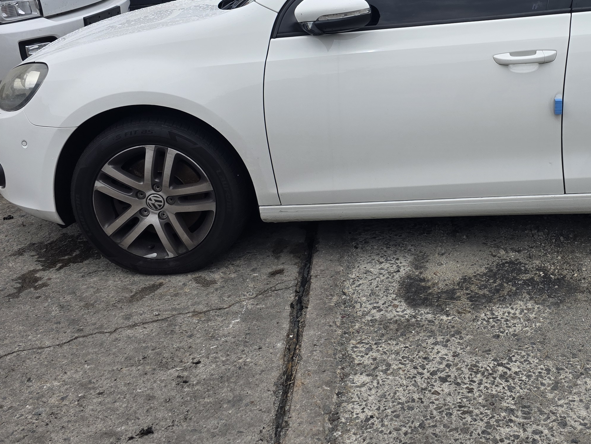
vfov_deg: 30.7
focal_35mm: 46
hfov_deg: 38.9
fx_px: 785
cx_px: 507
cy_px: 82
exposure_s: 1/3972
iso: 80
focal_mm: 6.3
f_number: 1.7
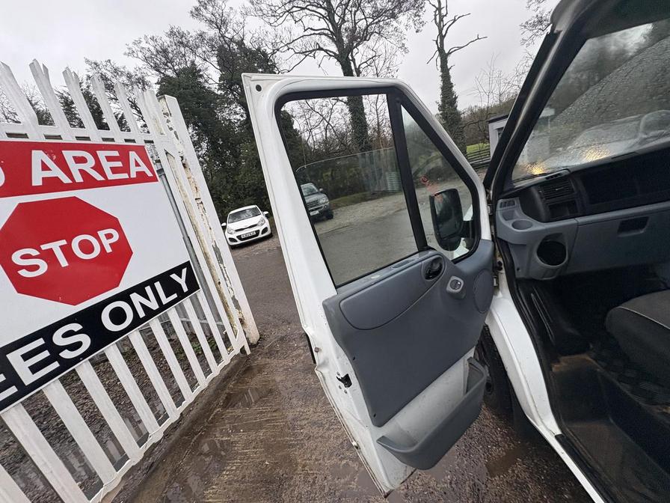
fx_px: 271
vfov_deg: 85.7
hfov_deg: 102.1
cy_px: 252
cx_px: 335
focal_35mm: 14
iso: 160
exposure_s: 1/99
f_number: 2.2
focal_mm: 2.22
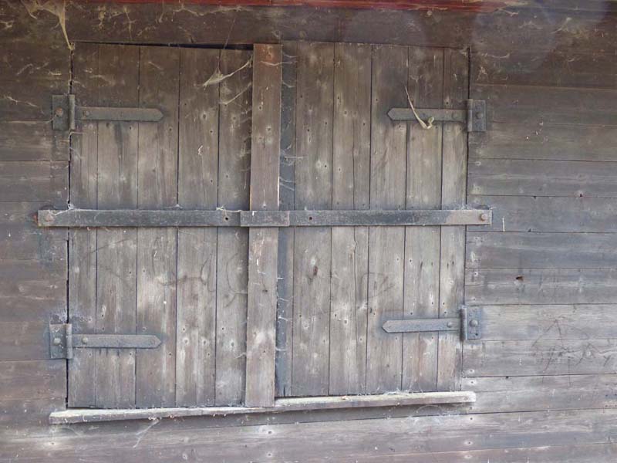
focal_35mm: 44
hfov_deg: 42.9
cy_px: 232
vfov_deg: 32.9
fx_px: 784
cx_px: 308
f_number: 2.8
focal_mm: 7.8
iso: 400
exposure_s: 1/30
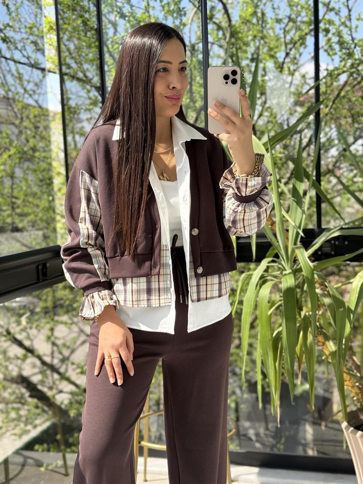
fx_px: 671
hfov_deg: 30.3
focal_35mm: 48
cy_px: 242
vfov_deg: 39.7
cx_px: 182
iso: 100
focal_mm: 6.76
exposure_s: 1/706
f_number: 1.78
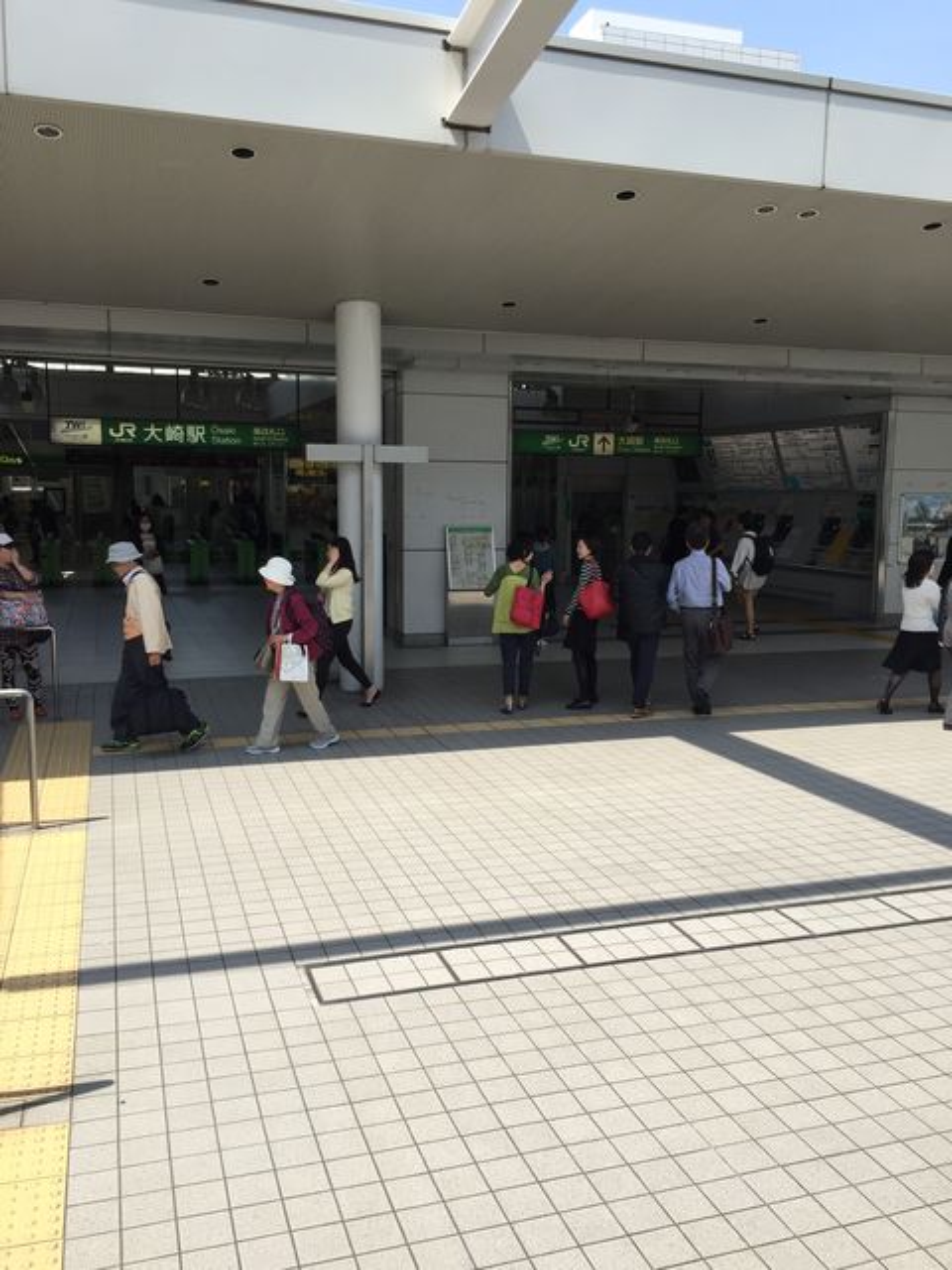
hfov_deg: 48.2
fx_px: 1063
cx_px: 476
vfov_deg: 61.7
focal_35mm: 29
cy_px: 635
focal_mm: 4.15
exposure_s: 1/942
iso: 32
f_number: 2.2
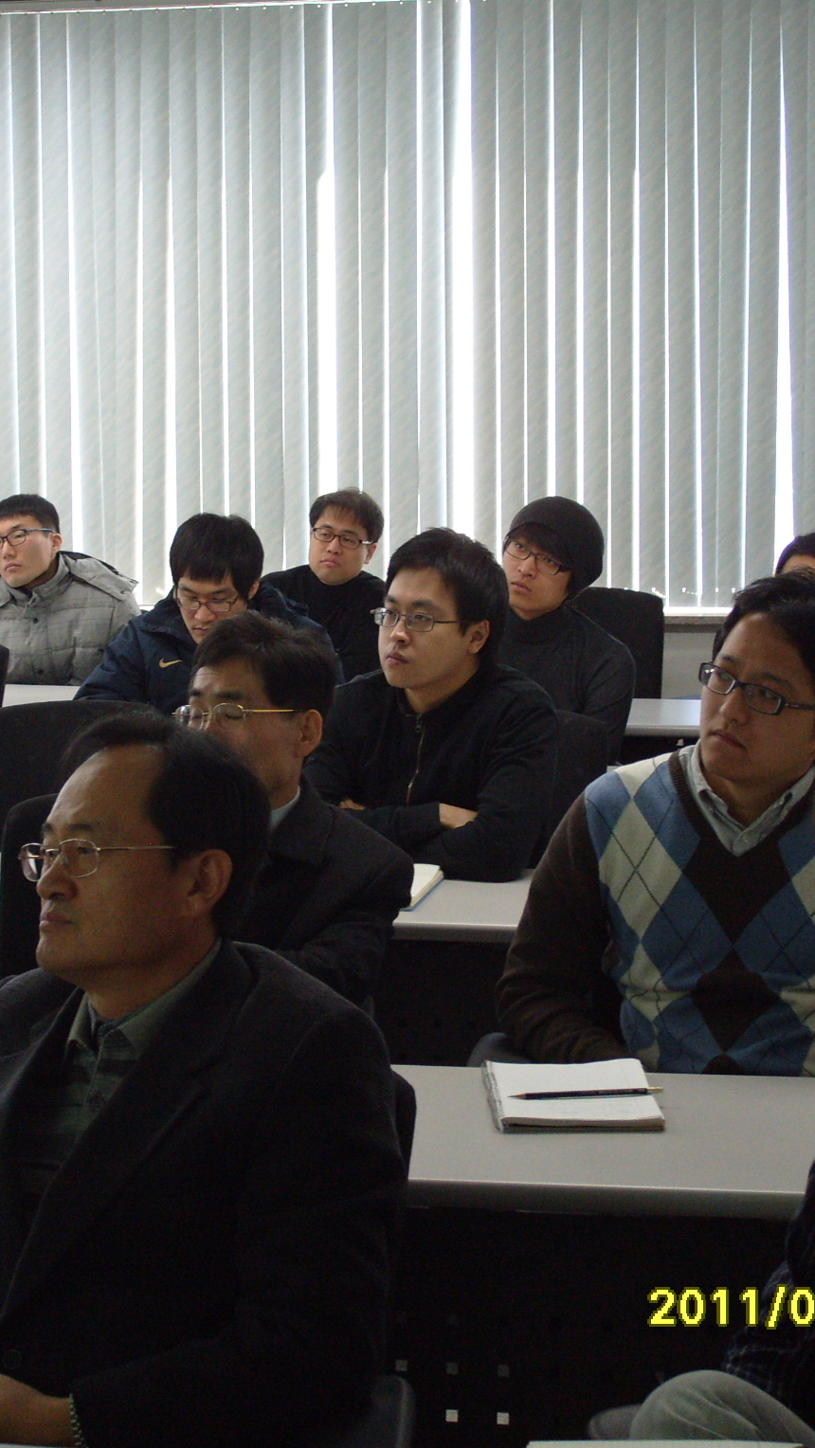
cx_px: 225
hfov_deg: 16.5
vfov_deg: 29.0
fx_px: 2803
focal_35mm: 73
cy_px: 721
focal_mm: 11.1
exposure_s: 1/45
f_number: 3.1
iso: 200
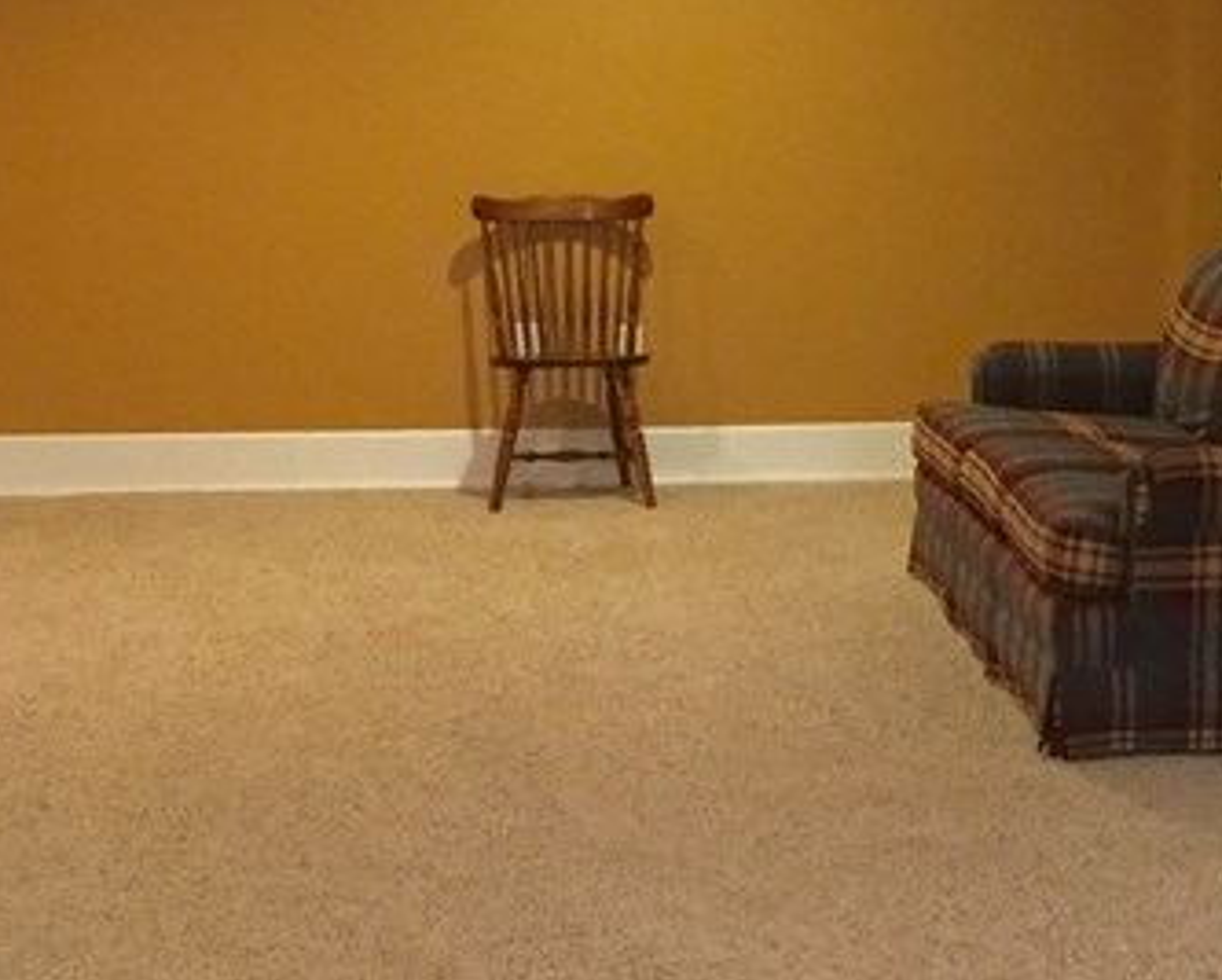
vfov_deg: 17.7
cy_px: 396
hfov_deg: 21.9
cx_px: 716
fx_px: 3149
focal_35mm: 87
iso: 250
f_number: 2.2
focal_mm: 4.15
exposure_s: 1/20
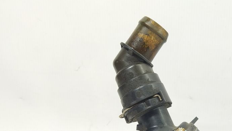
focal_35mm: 51
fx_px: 314
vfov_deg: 22.7
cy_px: 125
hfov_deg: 39.3
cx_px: 180
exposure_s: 1/50
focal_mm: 4.71
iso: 100
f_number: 1.79
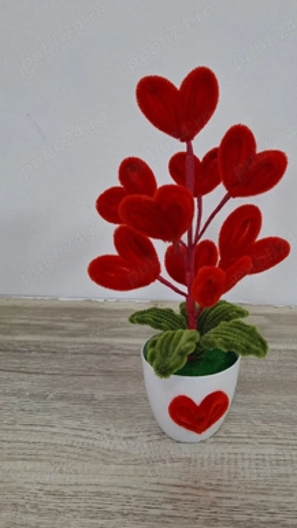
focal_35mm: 26
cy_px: 267
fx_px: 364
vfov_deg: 71.9
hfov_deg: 43.8
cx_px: 197
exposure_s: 1/50
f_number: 1.8
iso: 200
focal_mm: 5.54
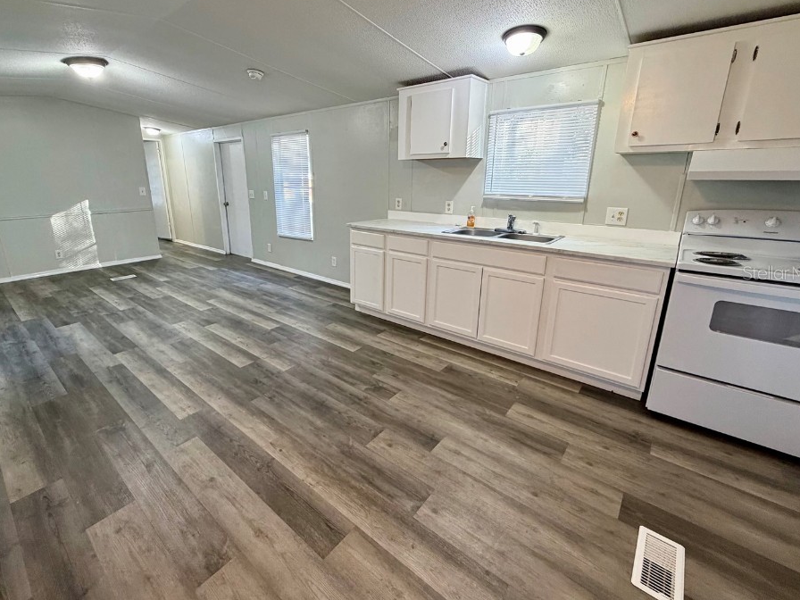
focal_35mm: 16
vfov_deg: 77.9
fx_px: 370
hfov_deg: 94.3
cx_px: 370
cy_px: 272
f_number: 2.2
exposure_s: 1/60
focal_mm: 2.22
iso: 320
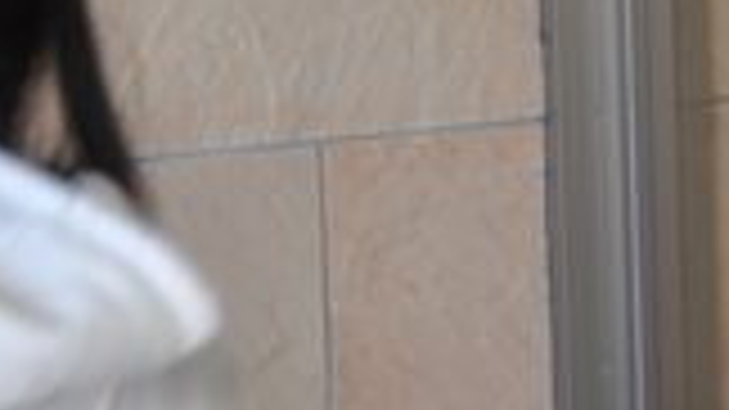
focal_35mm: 201
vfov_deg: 6.0
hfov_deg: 10.7
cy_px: 372
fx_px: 3884
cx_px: 650
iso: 400
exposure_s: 1/125
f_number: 5.6
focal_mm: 32
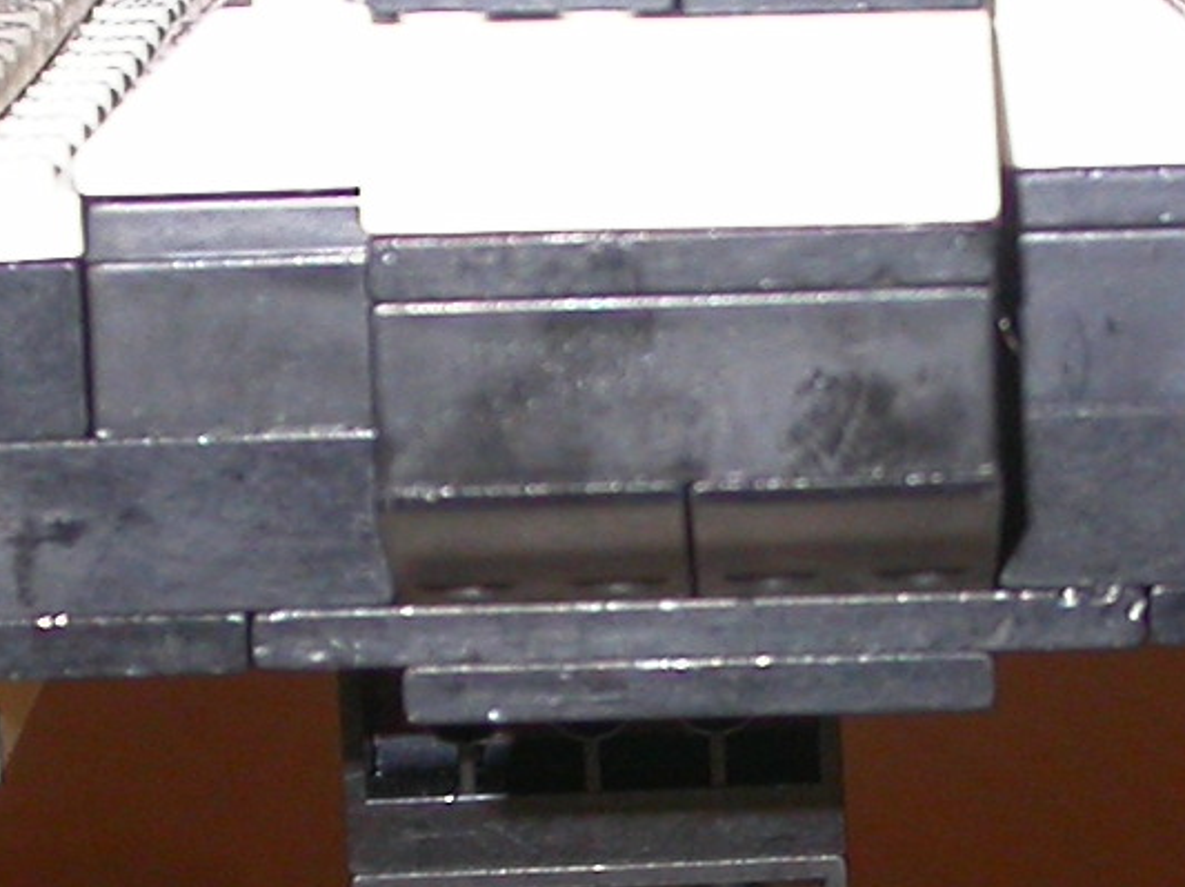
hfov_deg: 10.3
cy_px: 347
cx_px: 694
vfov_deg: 7.7
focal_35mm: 192
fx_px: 6568
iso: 100
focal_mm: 9.3
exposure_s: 1/60
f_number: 2.7
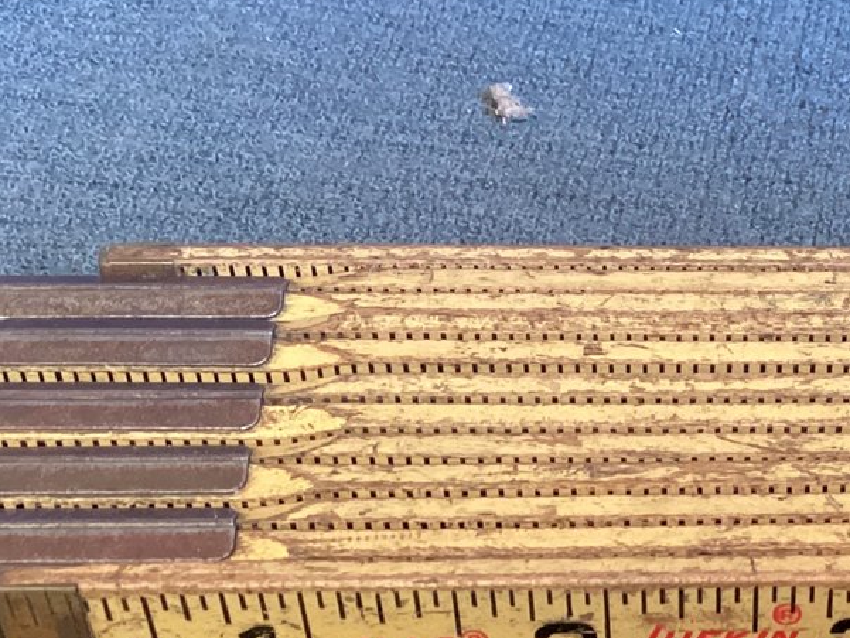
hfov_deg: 24.2
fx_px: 1916
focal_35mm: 78
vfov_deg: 18.1
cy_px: 738
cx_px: 797
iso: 400
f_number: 2.4
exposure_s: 1/33
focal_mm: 3.3
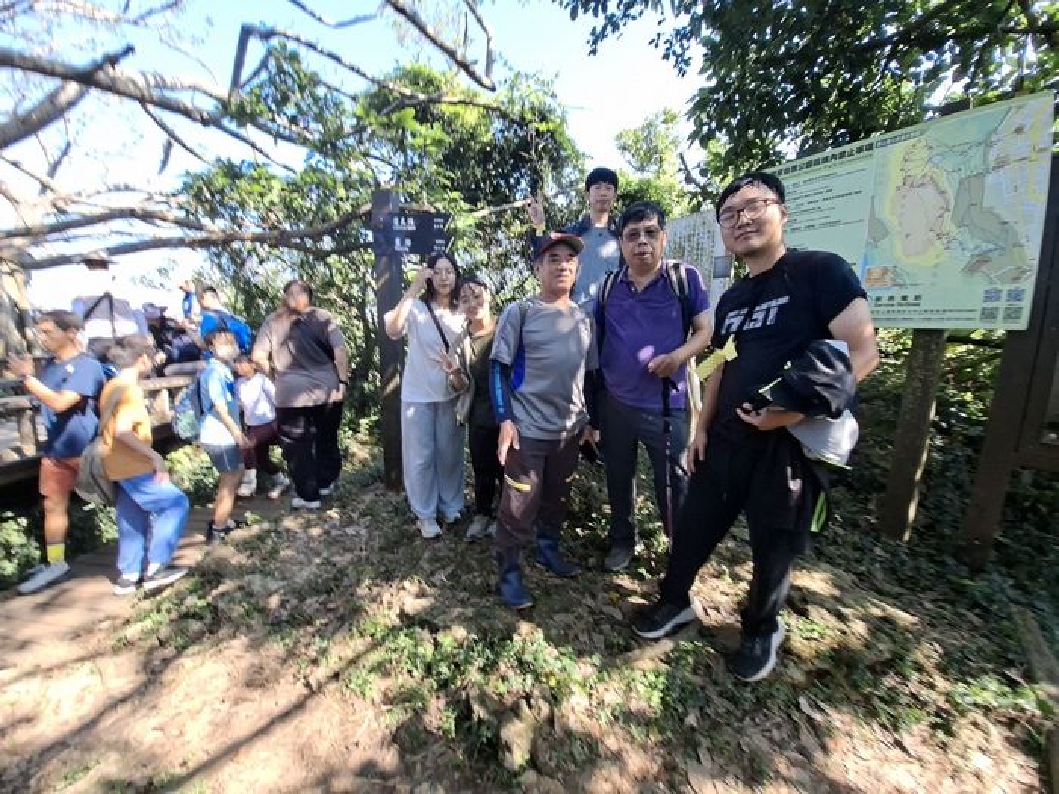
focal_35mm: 13
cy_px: 397
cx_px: 530
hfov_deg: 106.2
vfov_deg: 89.9
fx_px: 398
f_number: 2.2
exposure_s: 1/154
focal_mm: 1.74
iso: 40
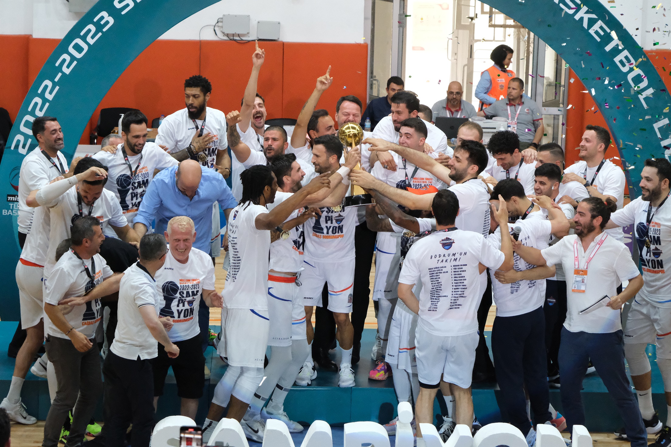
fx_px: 2236
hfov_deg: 17.1
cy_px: 224
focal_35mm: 120
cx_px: 336
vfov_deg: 11.4
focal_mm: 80
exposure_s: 1/1000
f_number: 5
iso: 12800
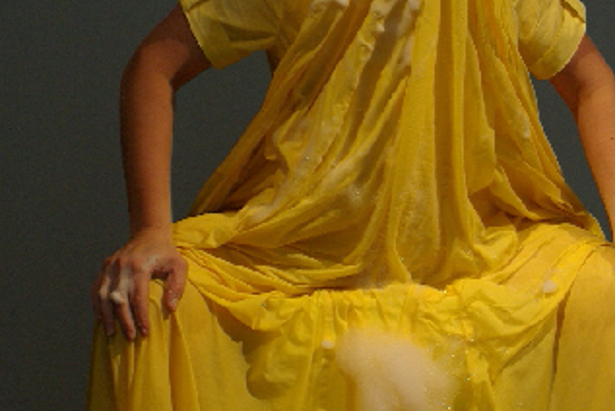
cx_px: 716
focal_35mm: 189
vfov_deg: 7.3
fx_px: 3232
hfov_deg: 10.7
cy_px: 133
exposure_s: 1/180
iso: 400
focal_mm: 50
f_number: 2.8
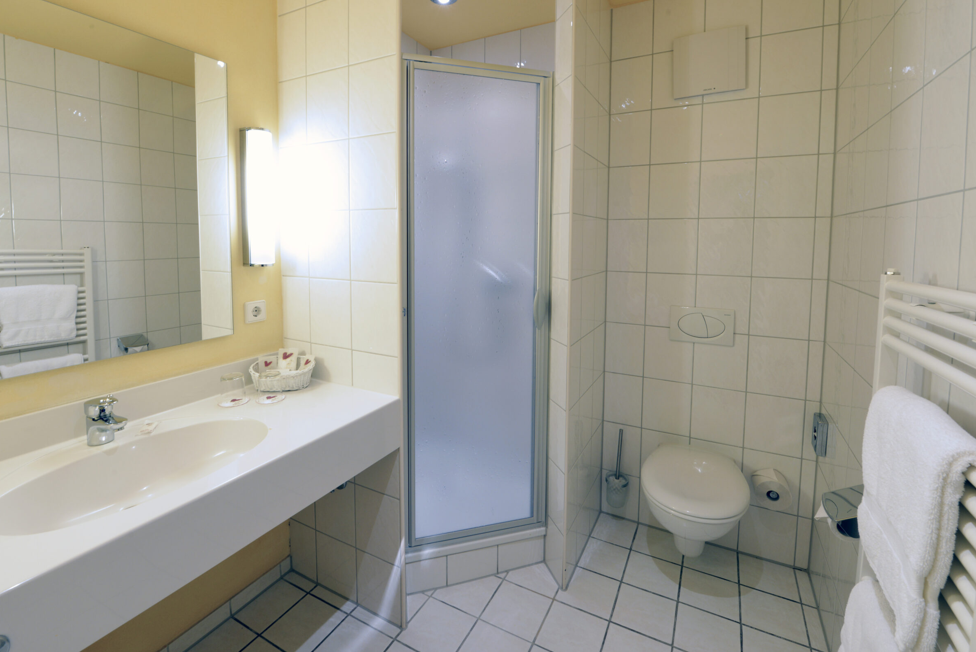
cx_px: 485
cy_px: 316
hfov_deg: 100.4
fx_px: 407
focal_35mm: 15
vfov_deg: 77.4
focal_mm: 14
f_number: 14
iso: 400
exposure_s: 1/3
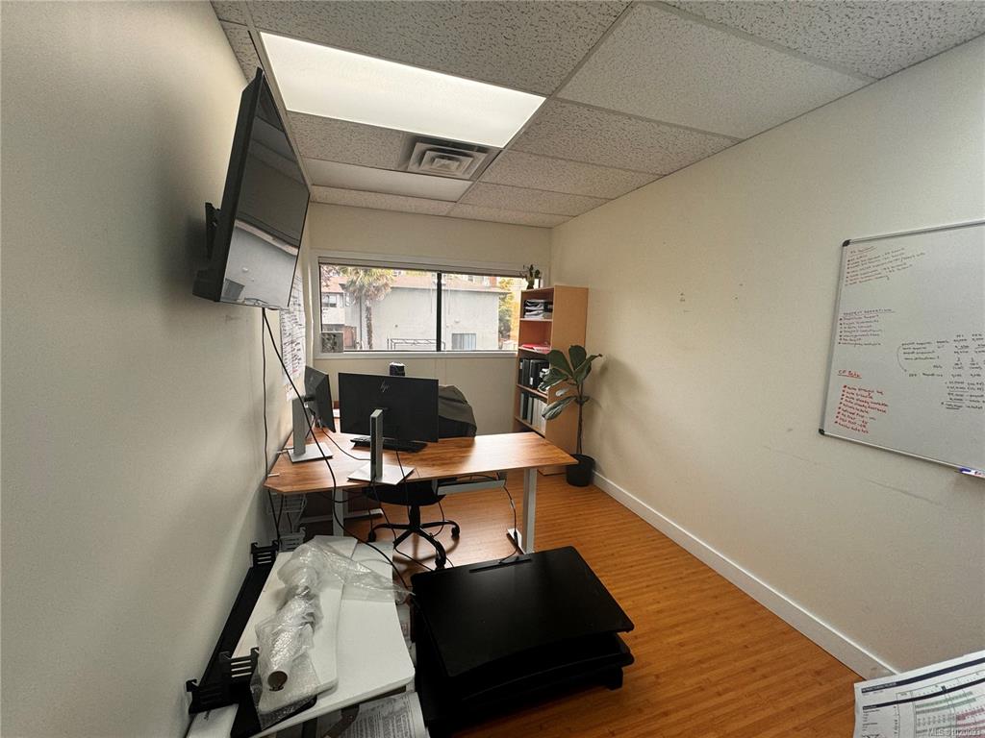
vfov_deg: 85.7
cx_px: 492
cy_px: 369
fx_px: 398
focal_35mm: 14
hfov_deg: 102.1
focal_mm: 2.22
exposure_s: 1/120
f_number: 2.2
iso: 160
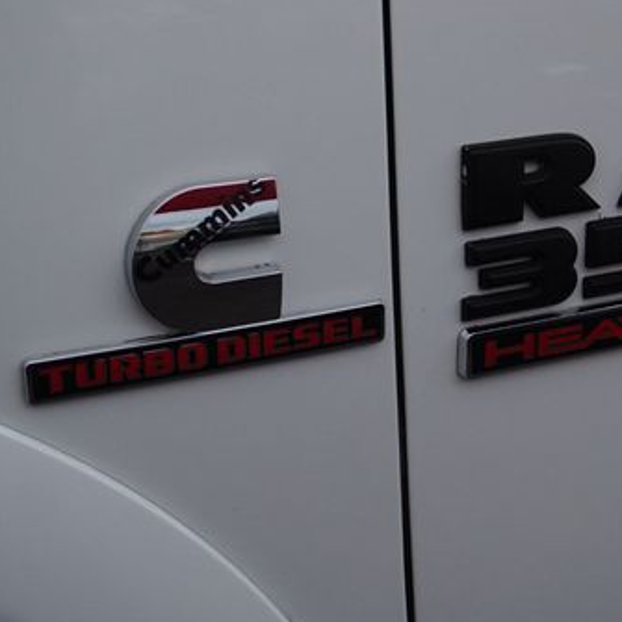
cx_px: 470
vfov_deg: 26.1
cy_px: 269
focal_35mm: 66
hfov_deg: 25.8
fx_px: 1338
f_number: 4.5
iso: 640
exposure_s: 1/160
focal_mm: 27
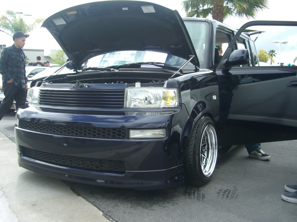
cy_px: 111
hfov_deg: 49.0
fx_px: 326
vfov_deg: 37.7
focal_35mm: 38
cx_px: 148
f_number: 2.8
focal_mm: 7.9
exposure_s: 1/250
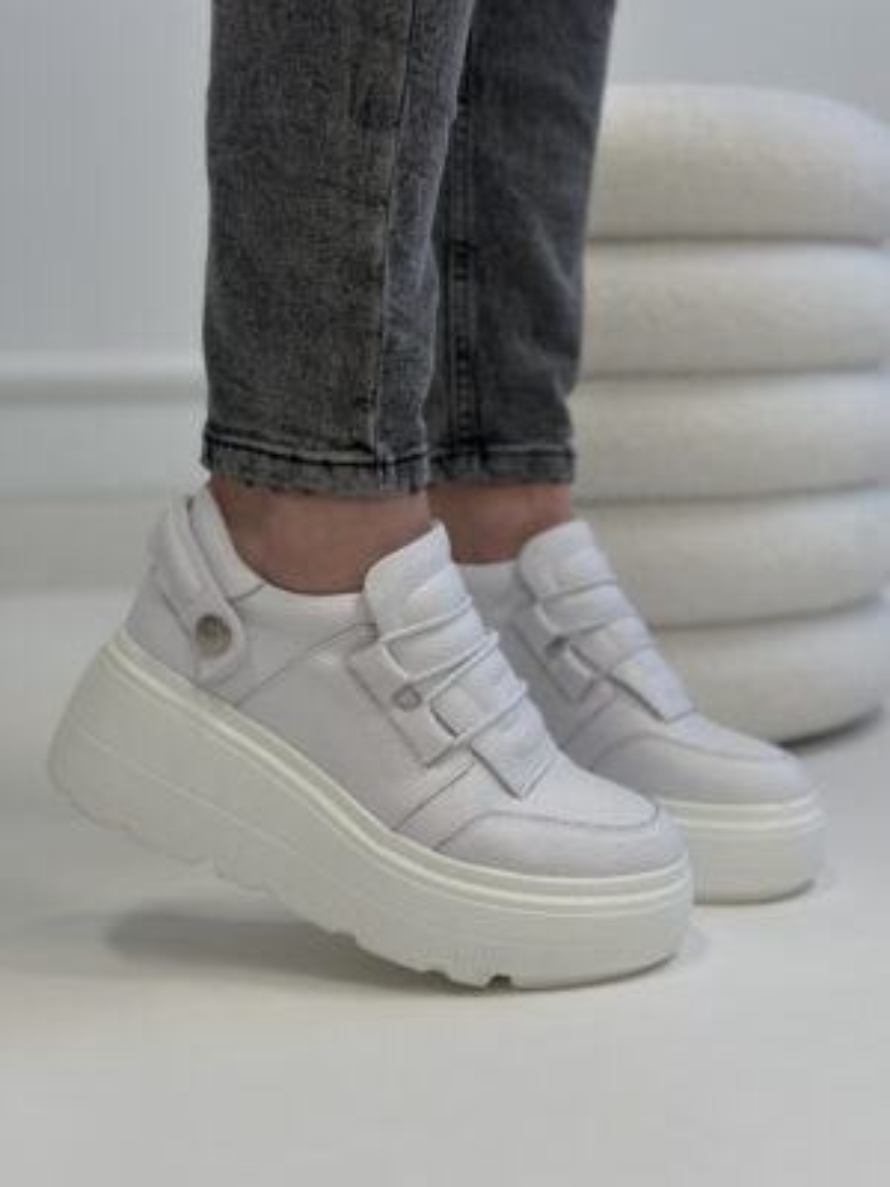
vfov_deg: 39.7
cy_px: 594
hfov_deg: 30.3
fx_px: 1645
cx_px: 445
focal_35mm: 48
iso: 80
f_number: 1.78
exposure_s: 1/100
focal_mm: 6.86
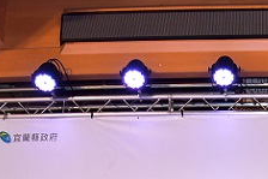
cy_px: 285
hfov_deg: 23.2
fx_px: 632
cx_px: 249
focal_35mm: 85
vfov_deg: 14.7
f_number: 5
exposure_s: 1/160
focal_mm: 24
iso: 1000
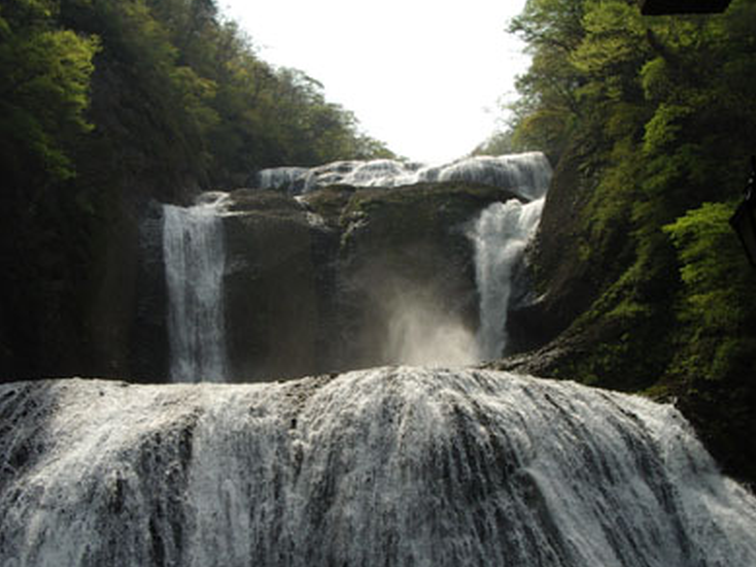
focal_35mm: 44
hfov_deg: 42.9
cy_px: 313
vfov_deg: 32.9
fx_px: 961
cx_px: 342
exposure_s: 1/400
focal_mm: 5.8
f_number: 4.8
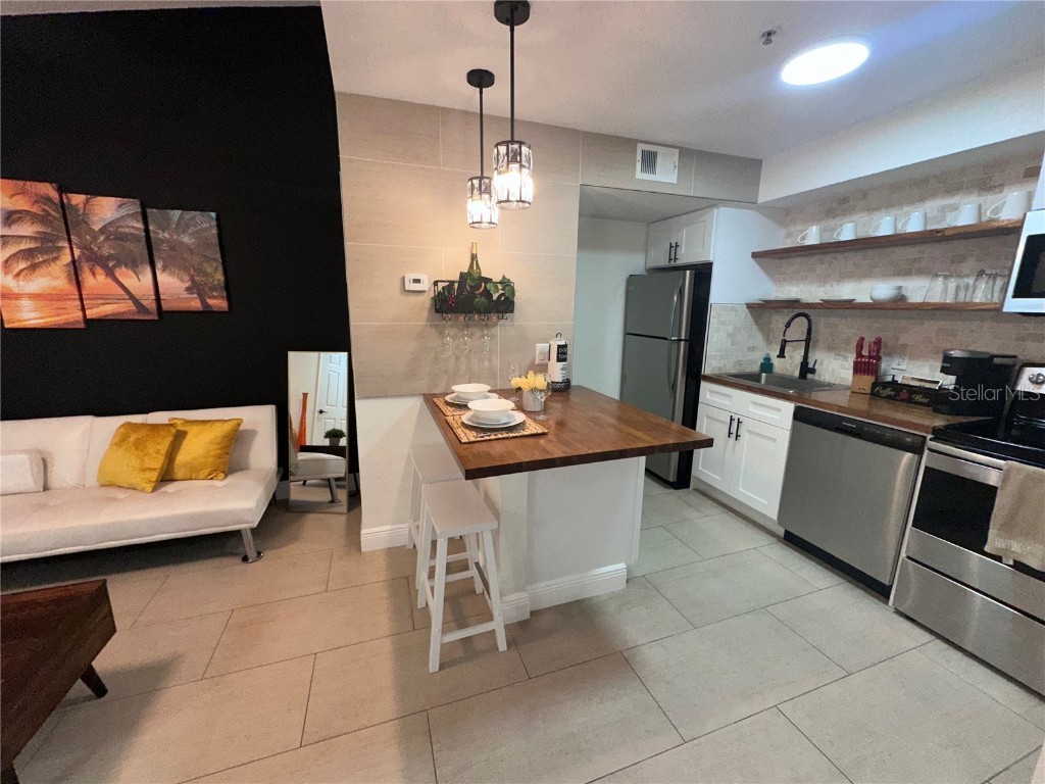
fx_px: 423
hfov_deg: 102.1
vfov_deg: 85.7
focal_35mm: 14
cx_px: 522
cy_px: 392
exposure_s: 1/120
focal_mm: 2.22
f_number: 2.2
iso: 100
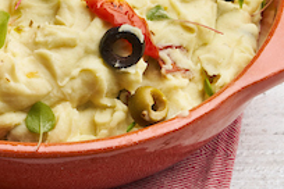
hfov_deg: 7.7
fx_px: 2090
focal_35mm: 265
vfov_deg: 5.2
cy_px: 25
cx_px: -35
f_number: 11
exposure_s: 1/125
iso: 200
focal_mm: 90
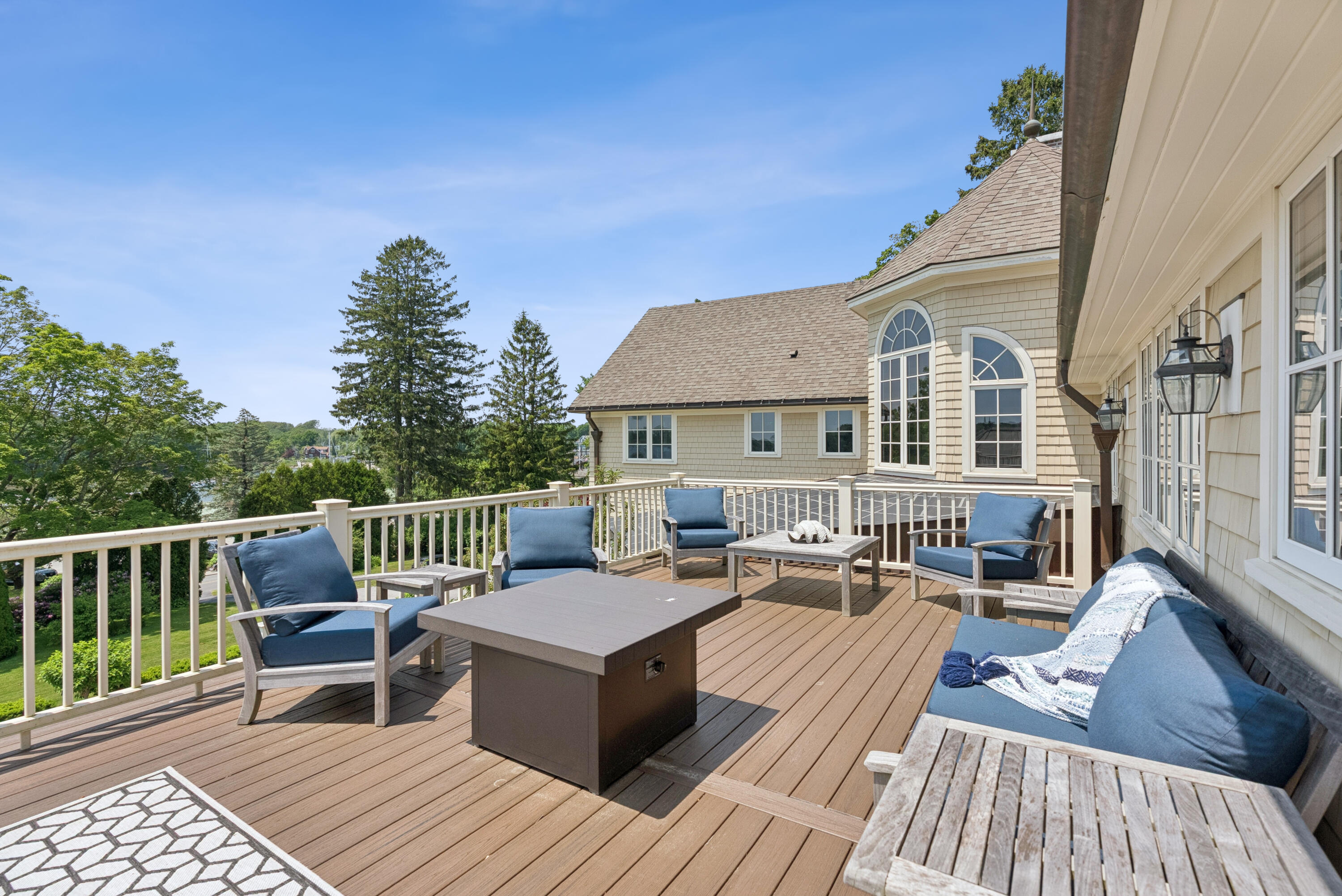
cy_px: 448
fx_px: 597
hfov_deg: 96.7
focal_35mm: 16
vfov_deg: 73.8
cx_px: 671
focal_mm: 16
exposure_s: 1/1000
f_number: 7.1
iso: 320
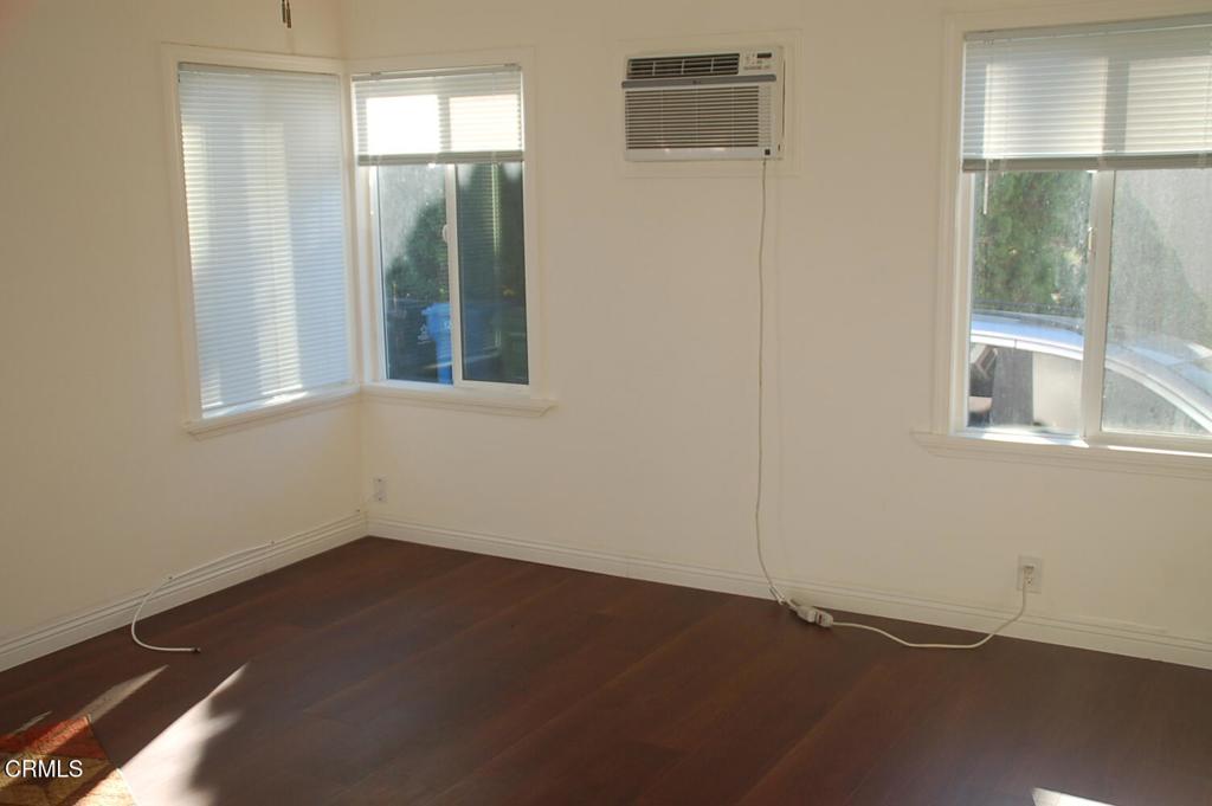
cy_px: 403
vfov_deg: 35.4
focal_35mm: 38
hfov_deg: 51.3
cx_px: 606
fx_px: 1261
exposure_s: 1/250
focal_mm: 25
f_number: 4
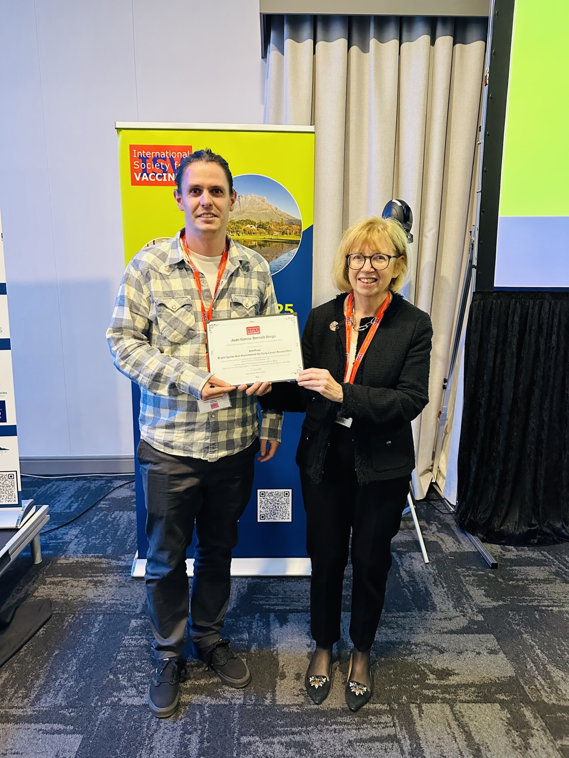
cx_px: 284
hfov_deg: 56.8
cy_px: 379
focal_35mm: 24
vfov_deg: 71.6
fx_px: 526
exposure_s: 1/50
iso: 640
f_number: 1.78
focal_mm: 6.86
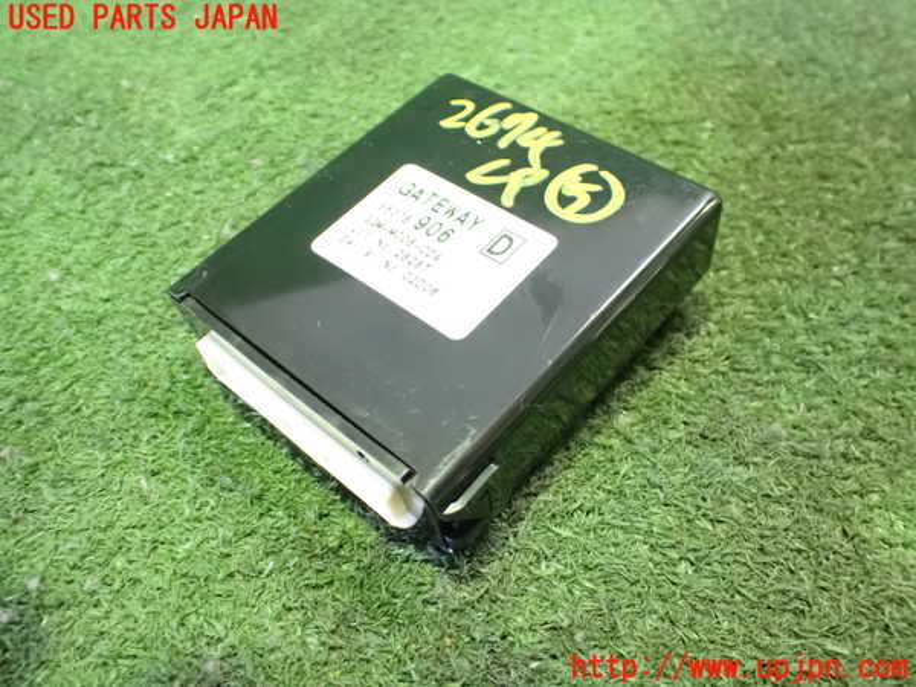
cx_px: 458
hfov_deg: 60.0
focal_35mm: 30
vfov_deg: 46.8
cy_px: 344
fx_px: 794
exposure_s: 1/30
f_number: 2.3
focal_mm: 5.4
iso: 1600
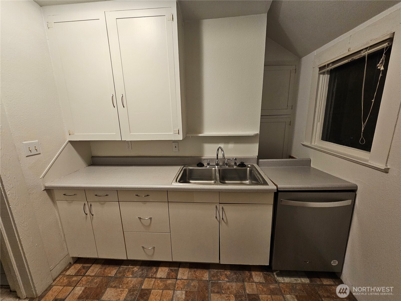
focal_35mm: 13
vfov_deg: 89.9
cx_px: 200
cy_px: 150
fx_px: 151
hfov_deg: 106.2
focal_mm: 2.2
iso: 320
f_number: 2.2
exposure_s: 1/40
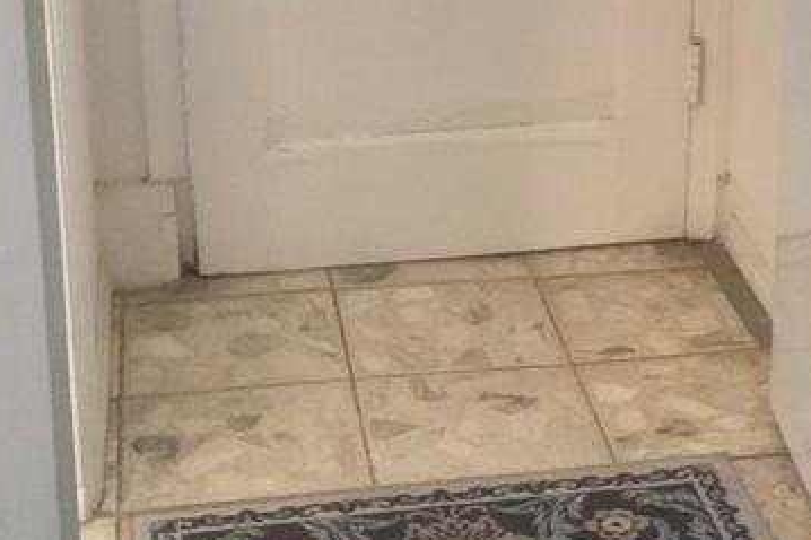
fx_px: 2139
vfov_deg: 14.3
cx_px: 628
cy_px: 66
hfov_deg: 21.3
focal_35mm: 95
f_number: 2.2
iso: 100
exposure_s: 1/60
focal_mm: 2.87
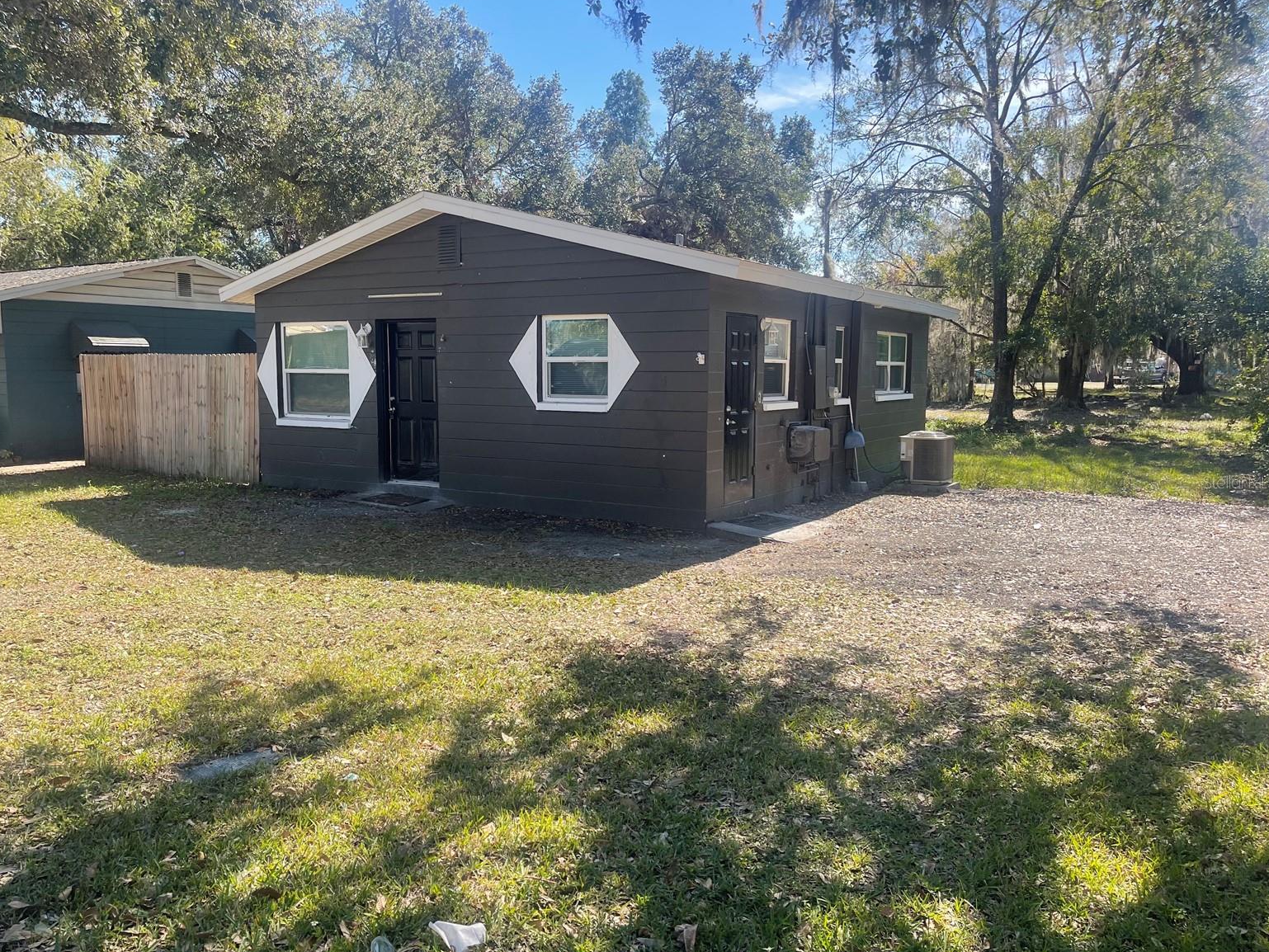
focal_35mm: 26
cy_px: 482
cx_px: 620
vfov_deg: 53.1
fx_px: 953
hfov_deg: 67.3
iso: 32
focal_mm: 5.1
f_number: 1.6
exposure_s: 1/1067
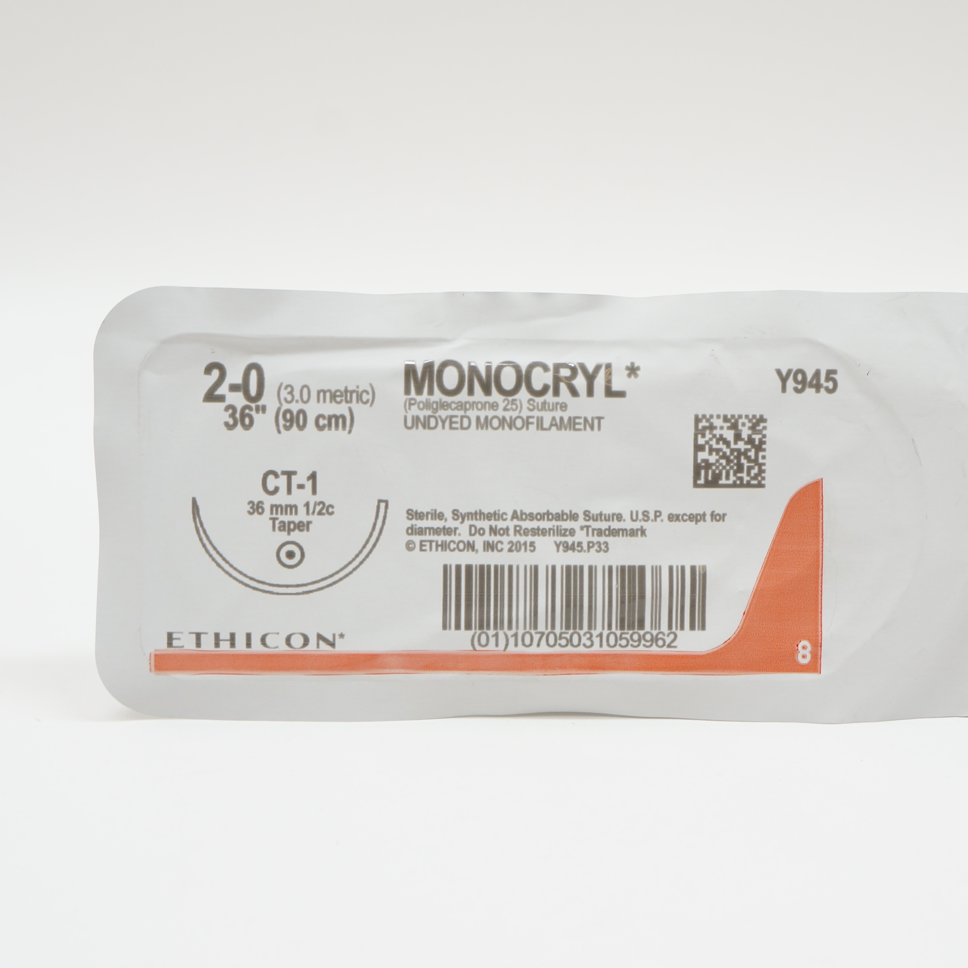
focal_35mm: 66
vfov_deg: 26.1
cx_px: 588
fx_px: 2088
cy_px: 484
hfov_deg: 26.0
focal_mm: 34
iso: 400
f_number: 7.1
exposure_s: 1/40
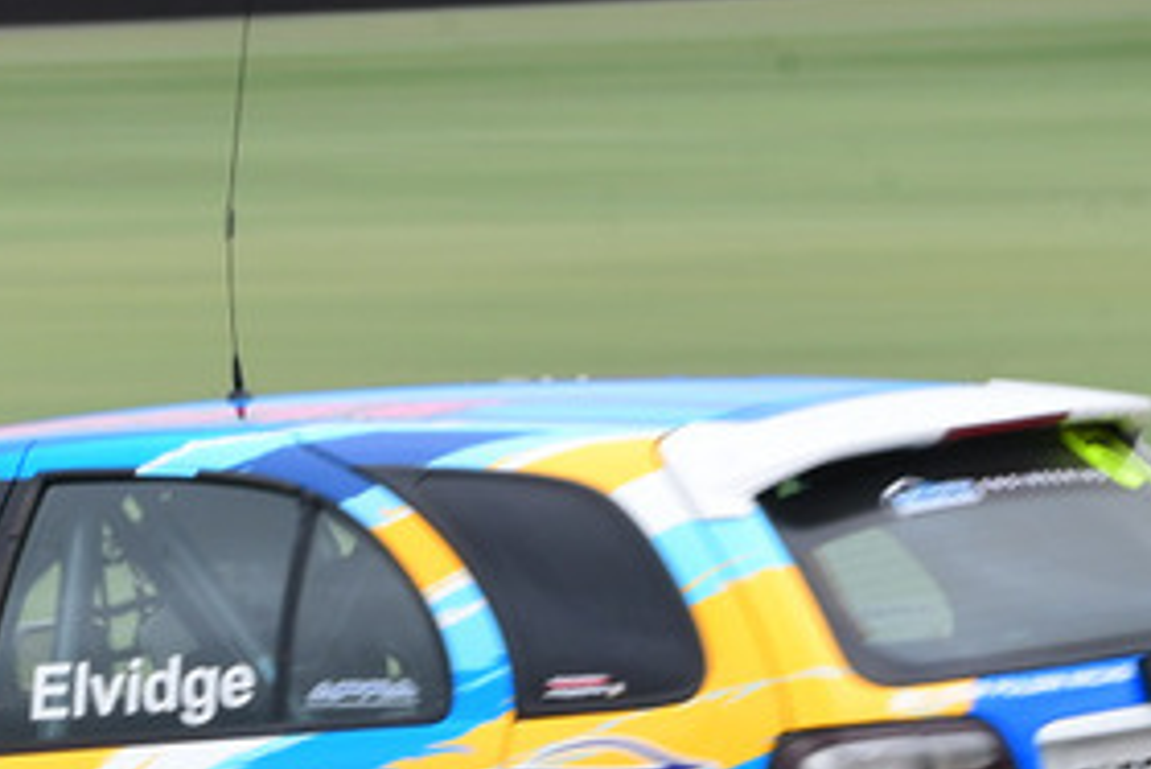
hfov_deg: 2.4
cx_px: -127
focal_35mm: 856
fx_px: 27381
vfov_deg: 1.6
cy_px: 518
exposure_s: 1/60
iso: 160
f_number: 14
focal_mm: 200
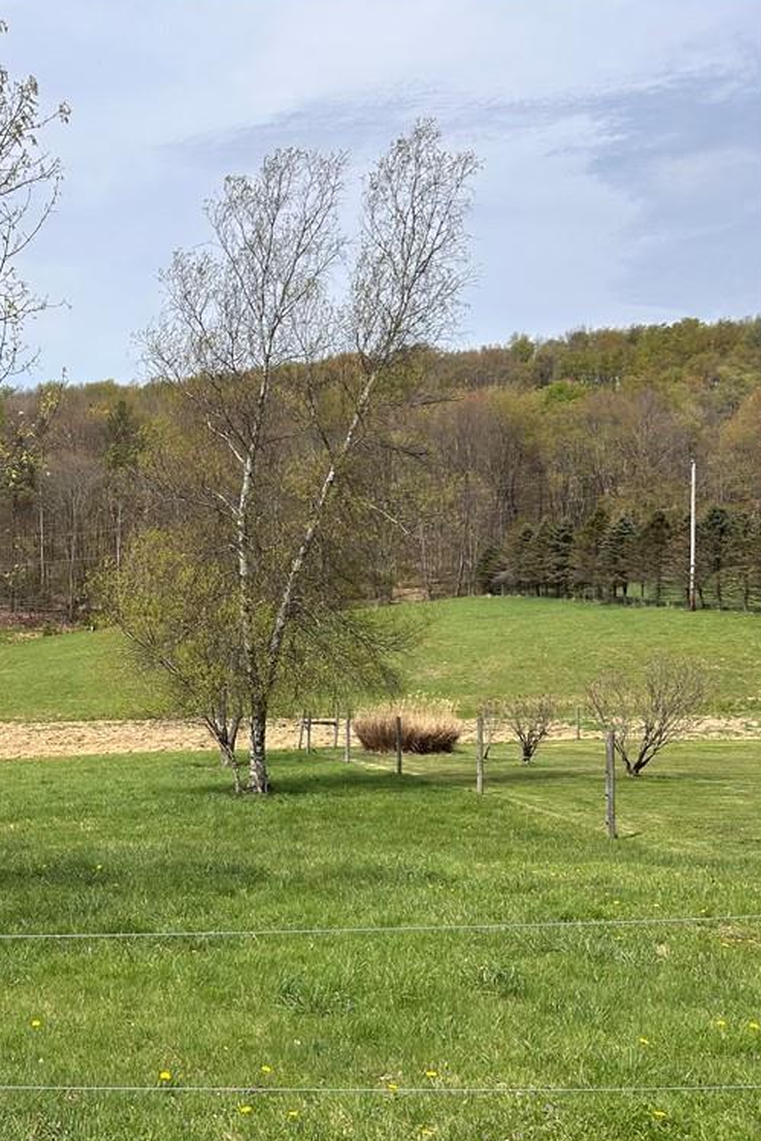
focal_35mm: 37
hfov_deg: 32.8
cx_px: -12
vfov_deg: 51.9
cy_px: 572
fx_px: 1173
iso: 50
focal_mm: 5.7
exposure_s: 1/4444
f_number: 1.5
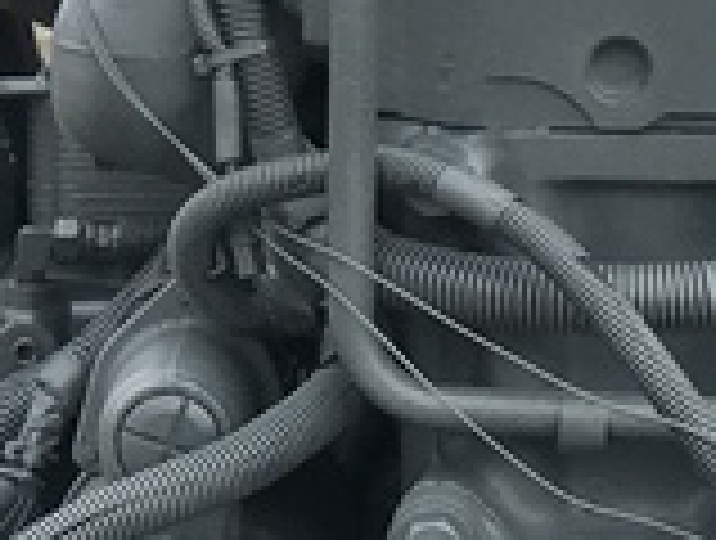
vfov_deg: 4.1
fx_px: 7588
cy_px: 626
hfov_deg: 5.4
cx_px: 707
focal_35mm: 366
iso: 20
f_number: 2.8
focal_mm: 6.6
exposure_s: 1/245
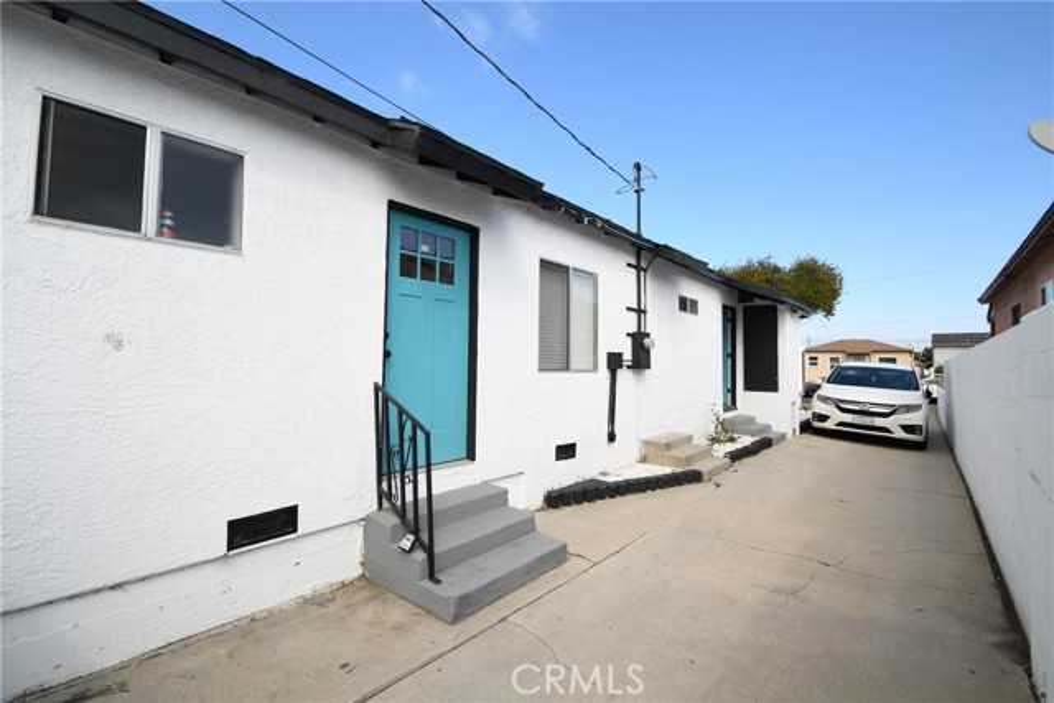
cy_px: 352
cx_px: 527
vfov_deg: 77.4
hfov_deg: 100.4
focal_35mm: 15
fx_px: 439
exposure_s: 1/250
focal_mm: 10
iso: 100
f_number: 8
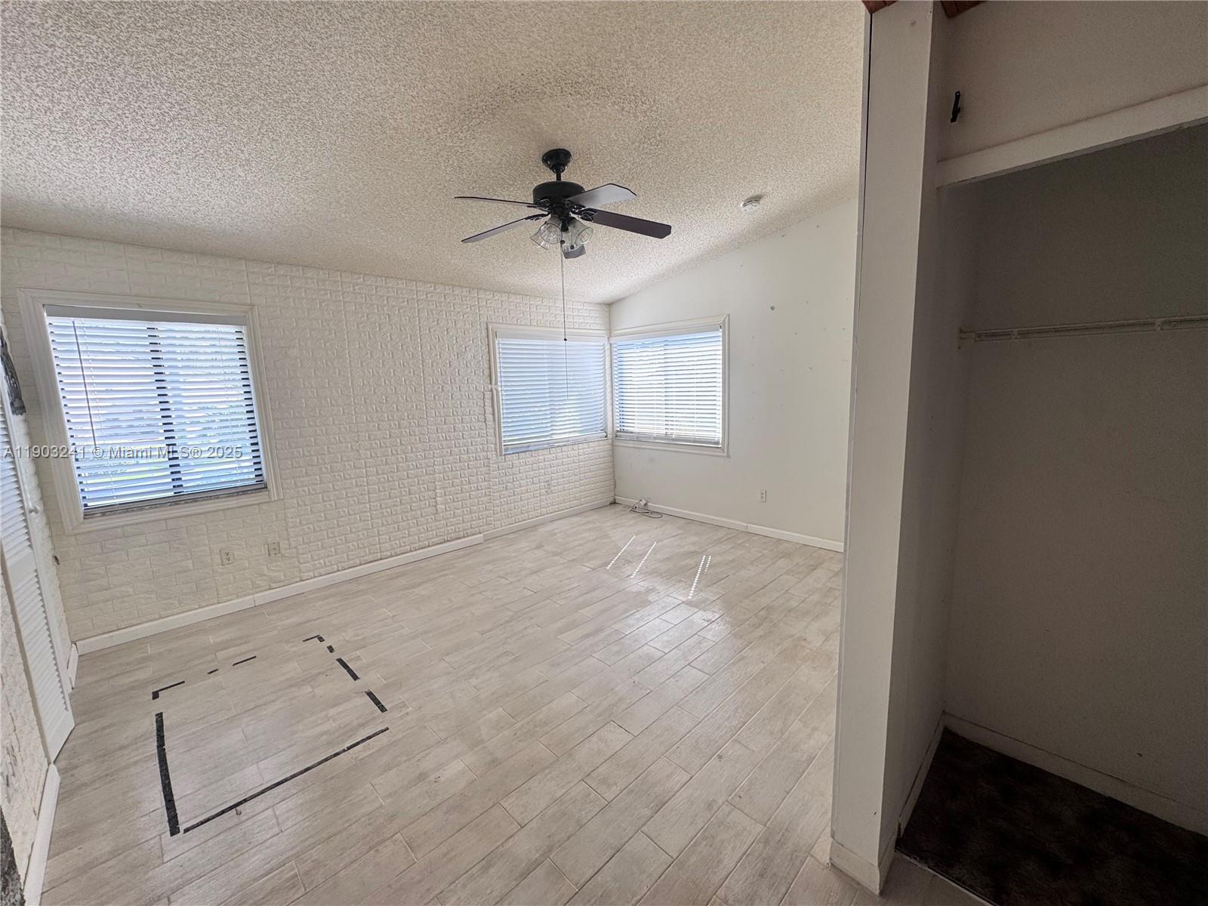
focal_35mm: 14
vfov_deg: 85.7
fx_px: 489
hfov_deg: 102.1
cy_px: 453
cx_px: 604
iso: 40
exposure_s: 1/205
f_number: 2.2
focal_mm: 2.22
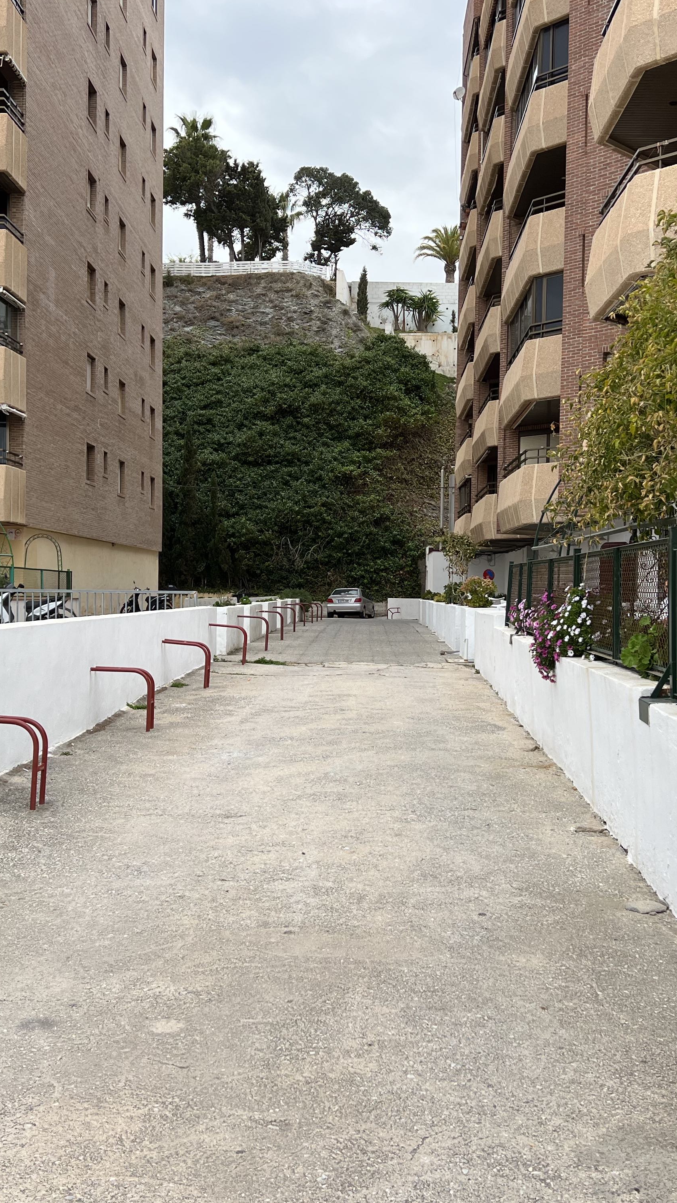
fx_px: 1213
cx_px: 361
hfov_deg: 31.2
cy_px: 602
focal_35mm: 38
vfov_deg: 52.8
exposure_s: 1/887
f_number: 1.5
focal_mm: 5.7
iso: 50
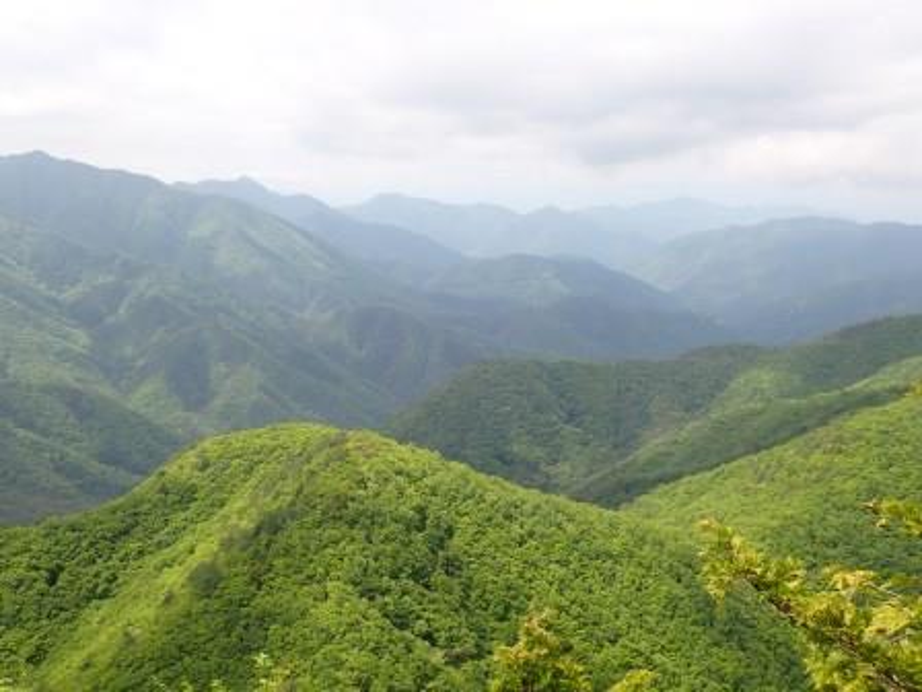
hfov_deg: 45.8
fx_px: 1092
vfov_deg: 35.1
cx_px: 461
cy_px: 346
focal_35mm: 41
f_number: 4
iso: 100
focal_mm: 7.31
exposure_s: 1/500
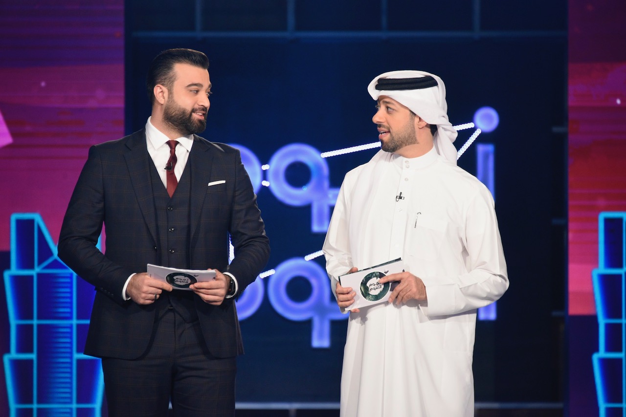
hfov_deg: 8.2
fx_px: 4346
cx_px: 313
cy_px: 208
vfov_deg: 5.5
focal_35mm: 250
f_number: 7.1
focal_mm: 250
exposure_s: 1/160
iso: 2500
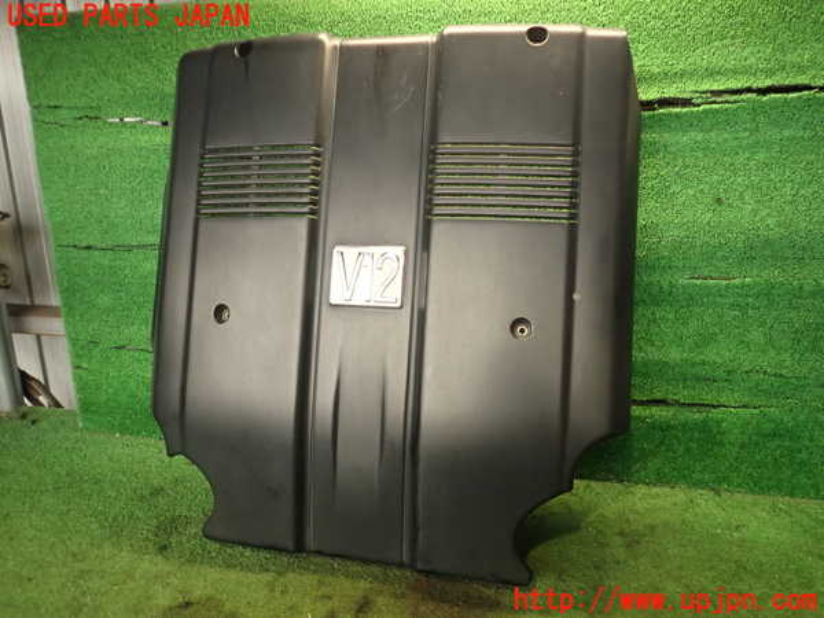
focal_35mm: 25
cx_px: 412
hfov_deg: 69.4
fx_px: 595
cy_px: 309
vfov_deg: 54.9
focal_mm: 4.5
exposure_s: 1/30
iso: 200
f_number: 2
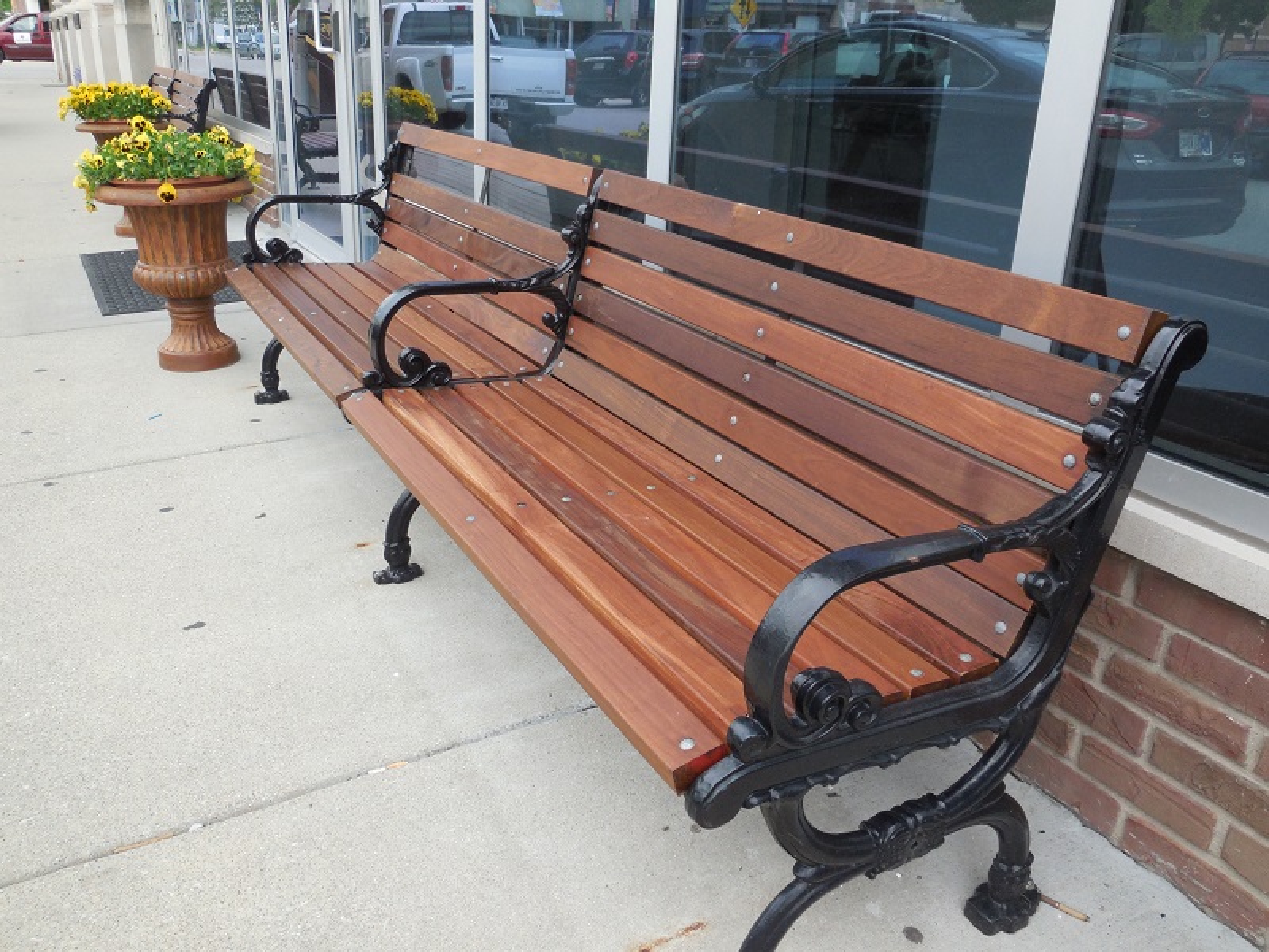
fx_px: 1100
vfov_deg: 46.8
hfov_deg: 60.0
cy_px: 476
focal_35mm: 30
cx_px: 634
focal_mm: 5.3
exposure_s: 1/500
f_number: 3.2
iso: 200
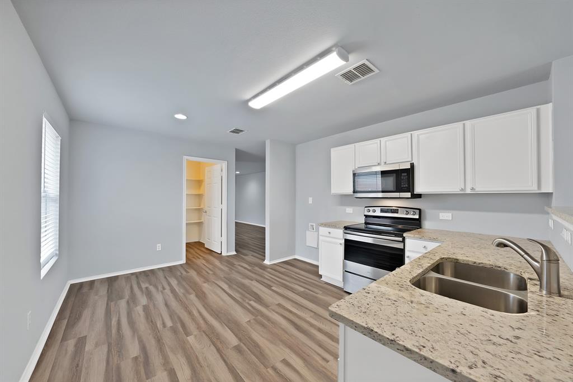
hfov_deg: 112.6
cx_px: 286
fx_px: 191
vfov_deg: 90.1
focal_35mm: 12
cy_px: 191
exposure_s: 1/2
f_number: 9
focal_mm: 12
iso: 640
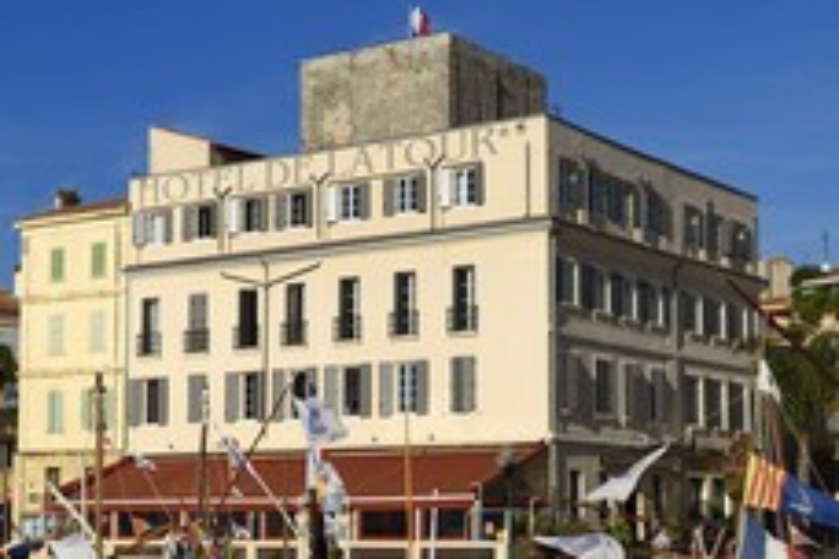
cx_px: 464
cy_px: 408
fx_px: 1631
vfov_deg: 19.3
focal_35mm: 70
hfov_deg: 28.8
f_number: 11
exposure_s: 1/500
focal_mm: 38
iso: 200
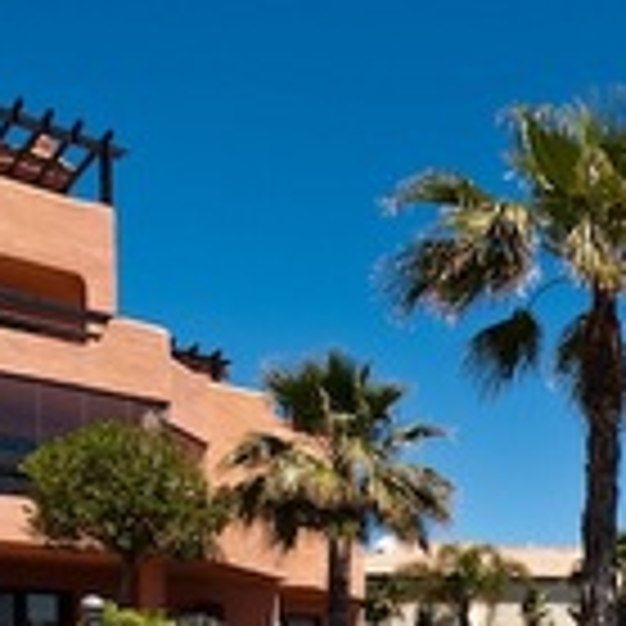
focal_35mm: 41
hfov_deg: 32.0
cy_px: 637
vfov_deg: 36.5
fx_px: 839
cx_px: 797
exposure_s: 1/2500
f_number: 4
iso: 200
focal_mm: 14
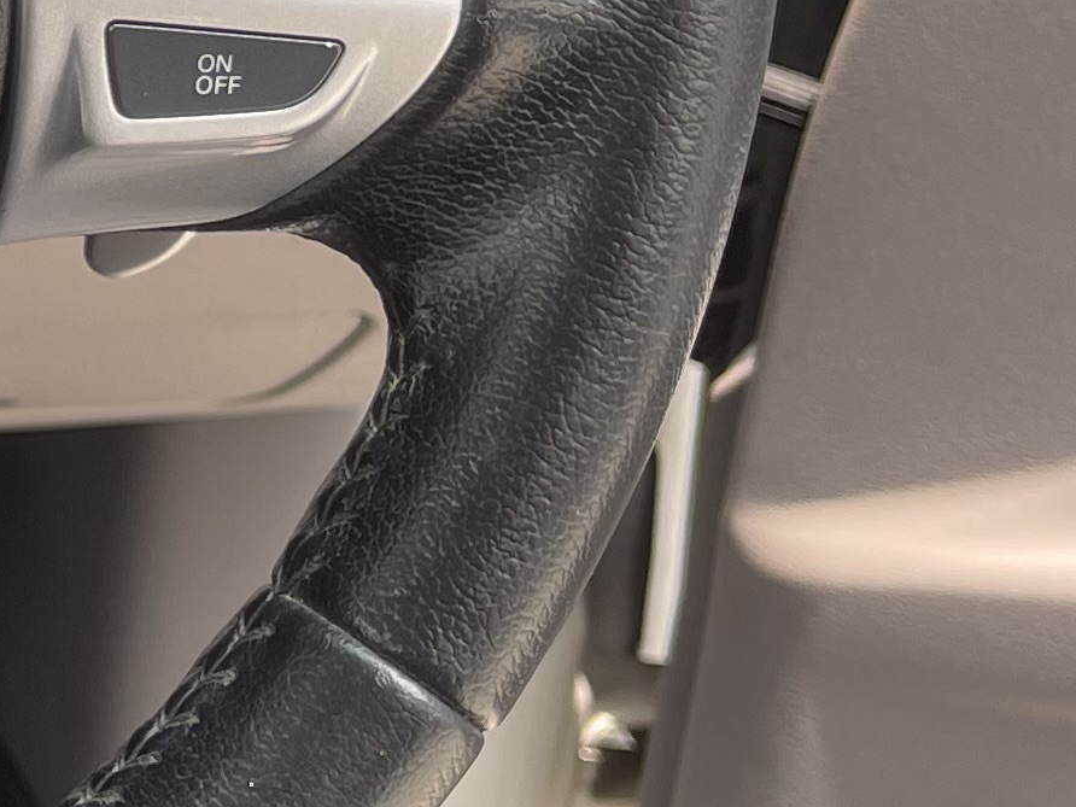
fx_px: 3512
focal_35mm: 113
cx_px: -835
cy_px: -205
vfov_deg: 12.7
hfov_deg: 15.2
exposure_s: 1/136
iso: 32
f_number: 1.6
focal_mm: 5.1
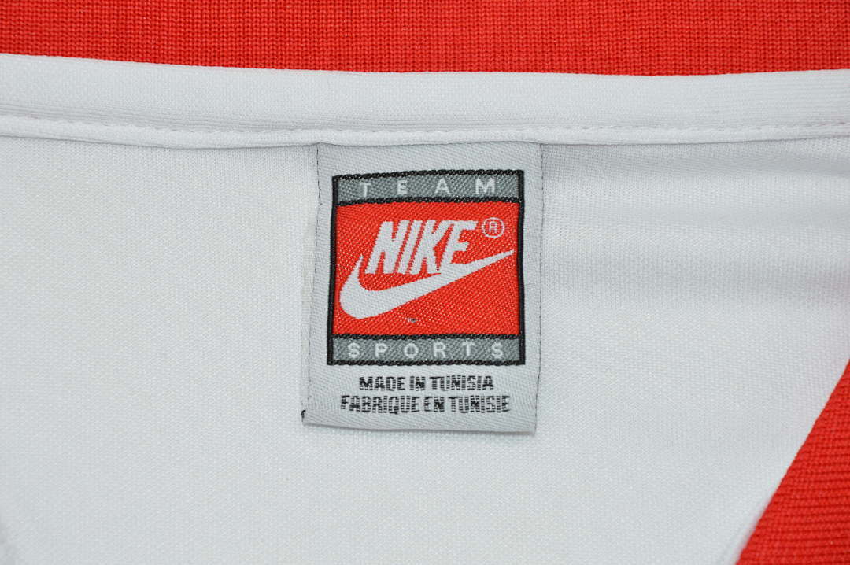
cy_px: 282
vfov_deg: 8.7
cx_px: 425
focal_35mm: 158
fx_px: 3715
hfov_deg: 13.1
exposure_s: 1/200
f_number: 11
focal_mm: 105
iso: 400
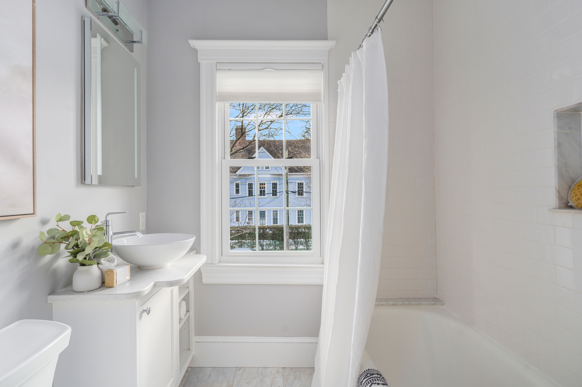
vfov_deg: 67.2
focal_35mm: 18
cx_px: 291
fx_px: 291
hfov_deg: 90.1
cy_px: 194
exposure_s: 1/160
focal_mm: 18
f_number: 7.1
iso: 640
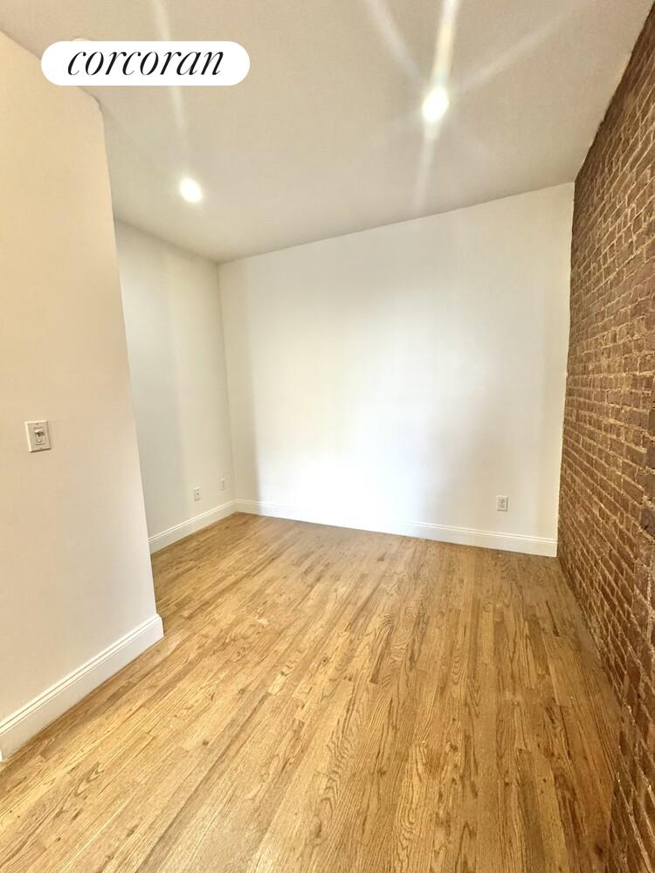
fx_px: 353
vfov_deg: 102.1
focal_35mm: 14
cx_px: 328
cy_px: 436
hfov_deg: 85.7
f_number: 2.2
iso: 320
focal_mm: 2.22
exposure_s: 1/60
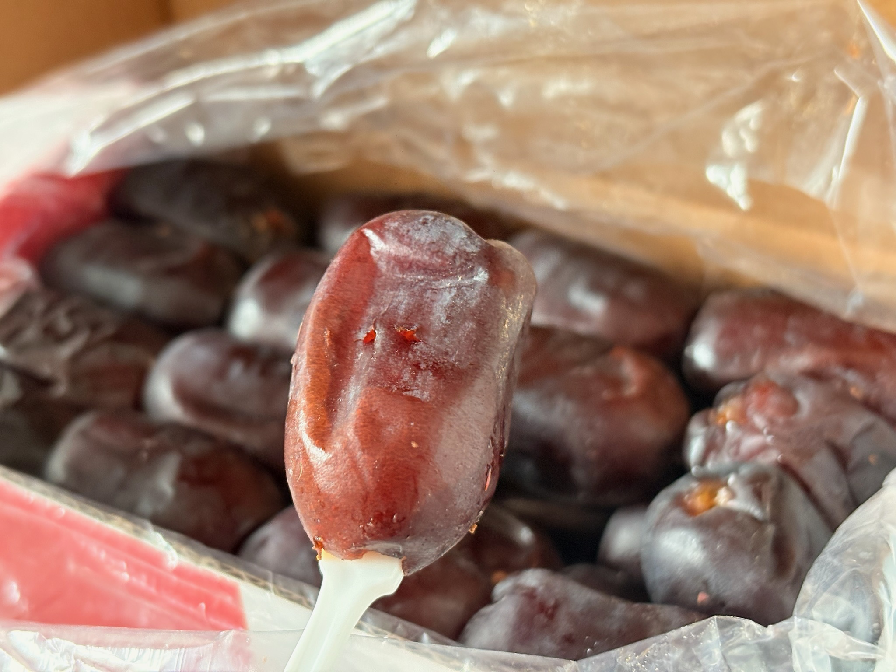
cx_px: 448
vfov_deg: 28.0
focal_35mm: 52
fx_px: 1346
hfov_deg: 36.8
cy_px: 336
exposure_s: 1/40
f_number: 1.6
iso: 200
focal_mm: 5.96
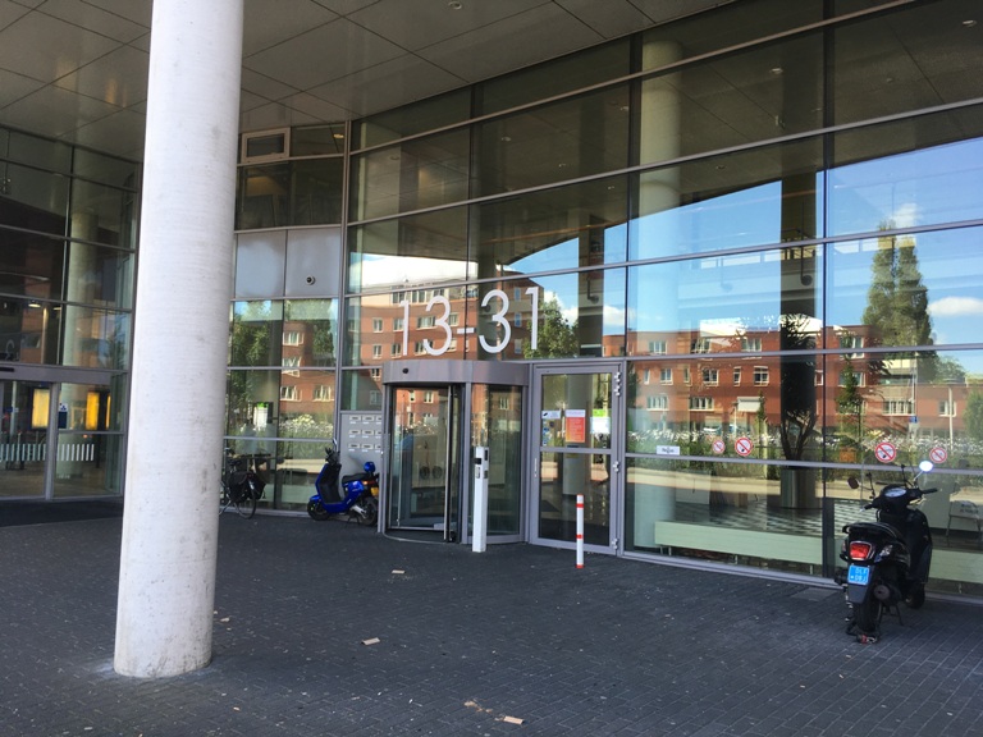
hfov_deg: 61.7
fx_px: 824
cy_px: 368
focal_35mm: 29
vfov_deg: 48.2
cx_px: 492
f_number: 2.2
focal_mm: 4.15
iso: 25
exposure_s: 1/118
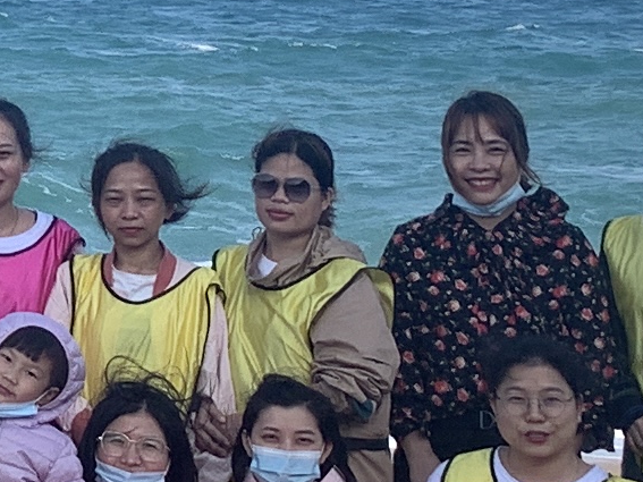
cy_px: -153
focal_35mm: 185
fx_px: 3436
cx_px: -676
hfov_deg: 9.9
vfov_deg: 7.9
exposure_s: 1/1350
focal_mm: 4.25
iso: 25
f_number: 1.8
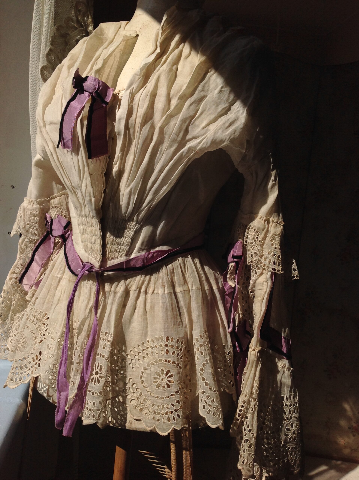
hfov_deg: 40.6
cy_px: 240
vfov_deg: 52.7
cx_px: 180
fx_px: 485
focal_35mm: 35
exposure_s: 1/6061
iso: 64
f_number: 2.4
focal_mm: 4.28
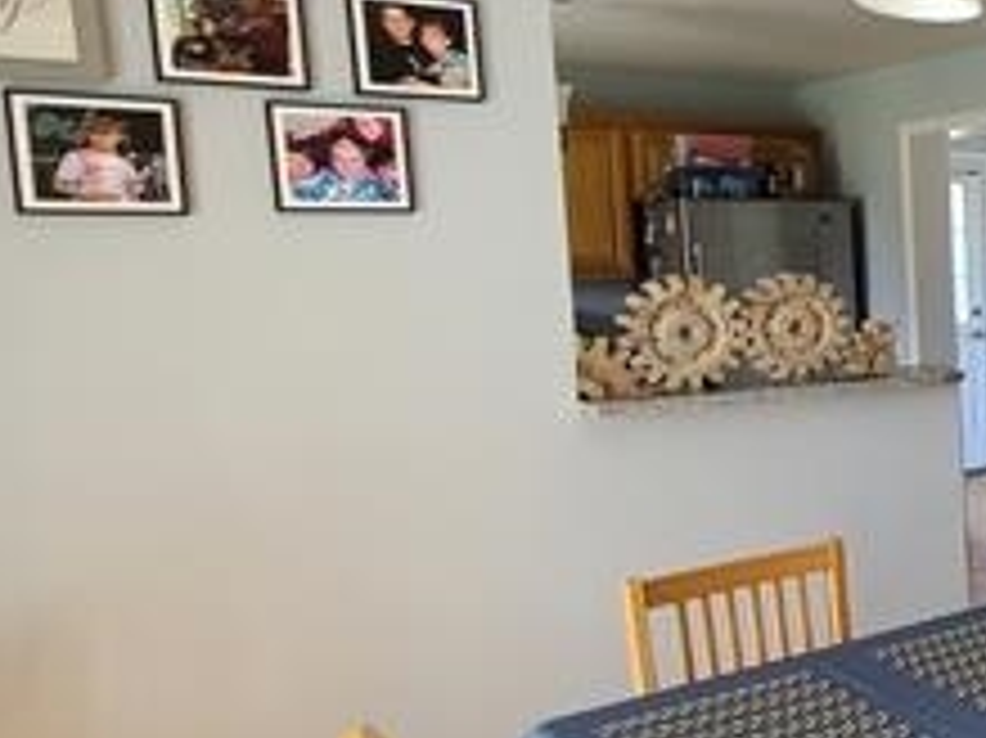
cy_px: 351
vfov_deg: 37.7
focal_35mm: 38
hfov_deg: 32.8
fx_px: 1082
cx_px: 1346
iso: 125
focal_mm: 2.2
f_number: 2.2
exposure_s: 1/60
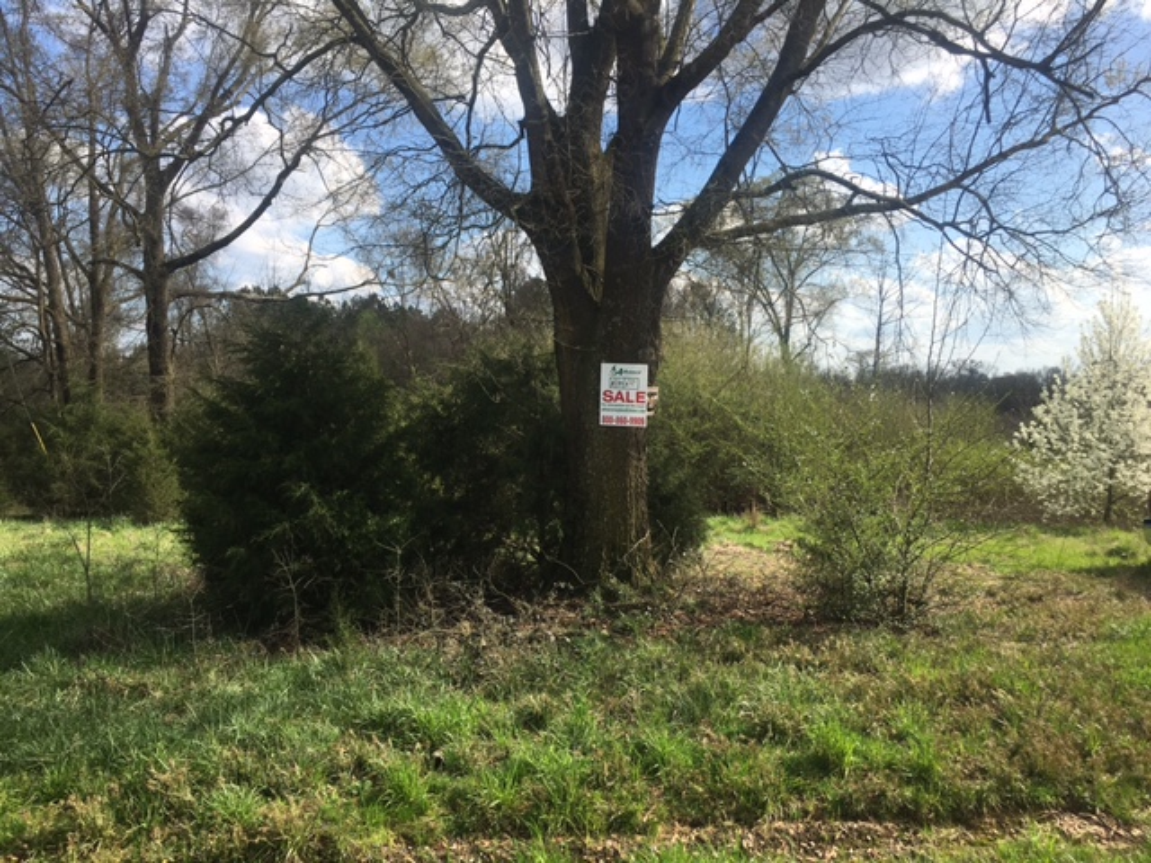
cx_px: 576
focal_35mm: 29
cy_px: 432
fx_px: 964
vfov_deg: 48.2
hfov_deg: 61.7
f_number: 2.2
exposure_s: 1/1026
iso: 25
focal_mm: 4.15
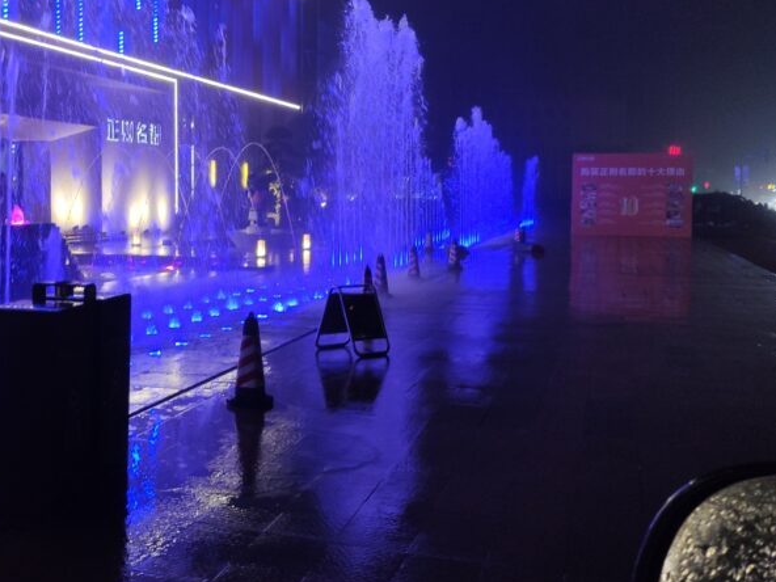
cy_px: 220
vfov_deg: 32.0
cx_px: 229
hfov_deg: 41.3
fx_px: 1009
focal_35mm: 45
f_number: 1.75
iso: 294
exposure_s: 1/60
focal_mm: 4.75
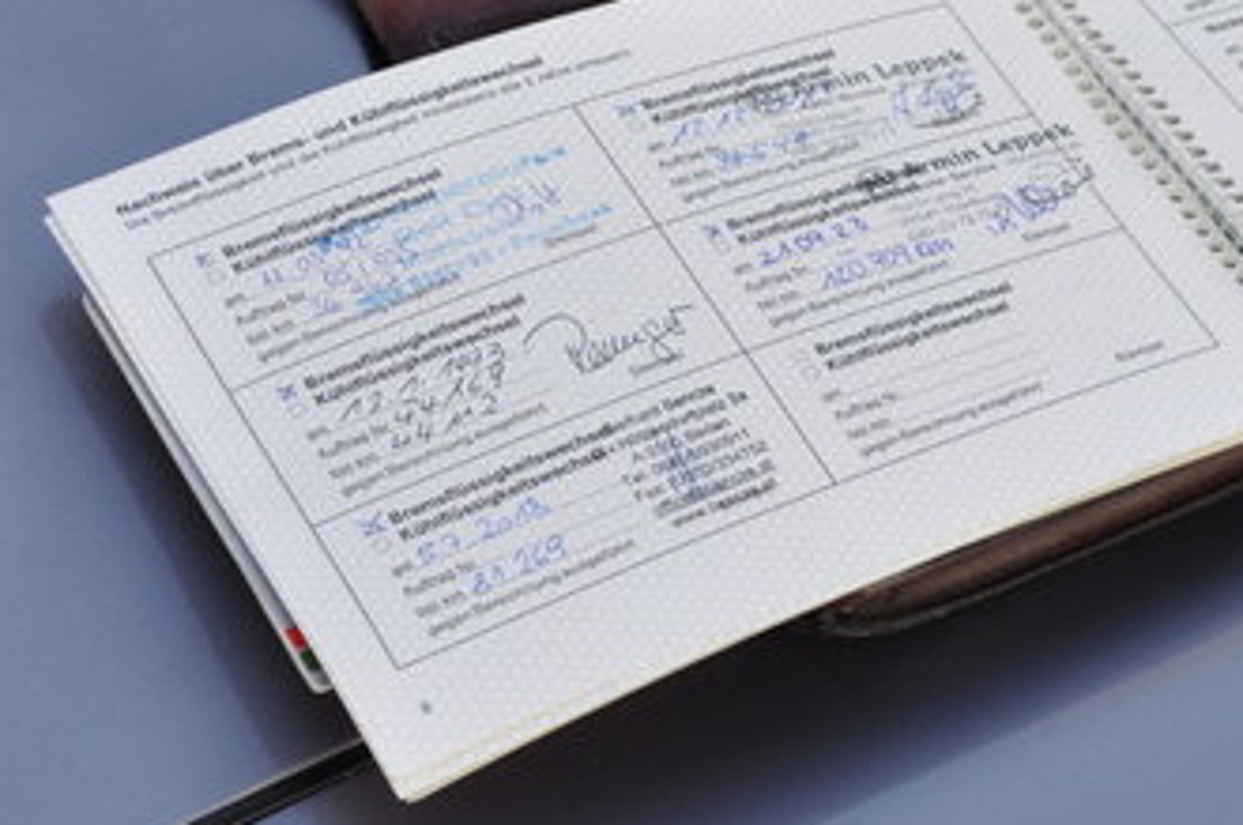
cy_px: 234
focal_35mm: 122
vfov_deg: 11.2
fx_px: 4212
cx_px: 1171
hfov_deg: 16.5
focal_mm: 35
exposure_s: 1/200
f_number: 7.1
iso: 500
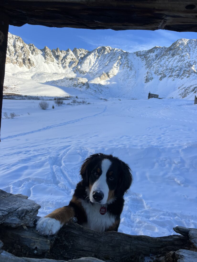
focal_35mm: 26
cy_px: 131
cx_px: 98
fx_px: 197
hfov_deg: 53.1
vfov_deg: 67.3
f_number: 1.5
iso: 50
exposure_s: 1/1808
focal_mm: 5.7
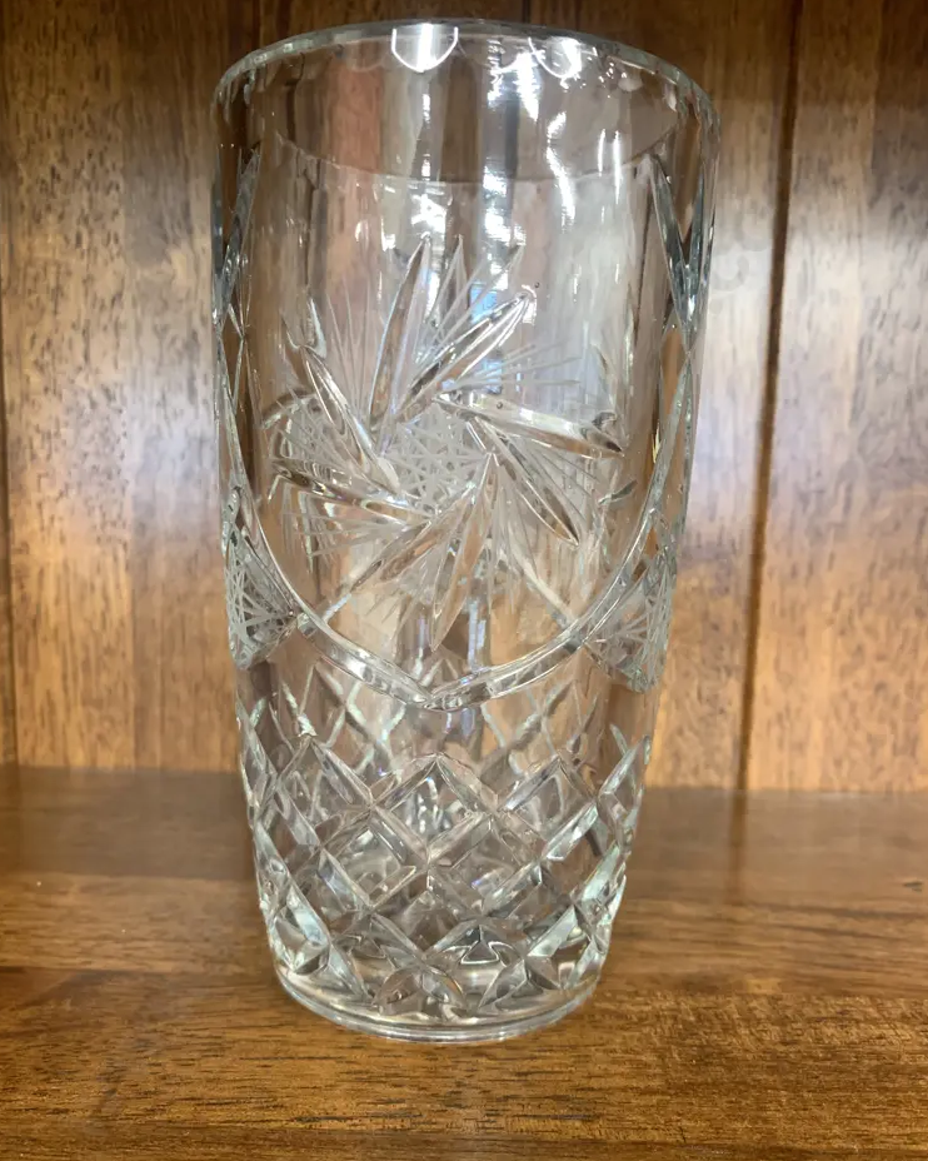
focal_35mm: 28
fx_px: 962
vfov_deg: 62.1
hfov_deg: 51.5
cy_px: 624
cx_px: 456
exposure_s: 1/50
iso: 200
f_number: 1.8
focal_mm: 4.25
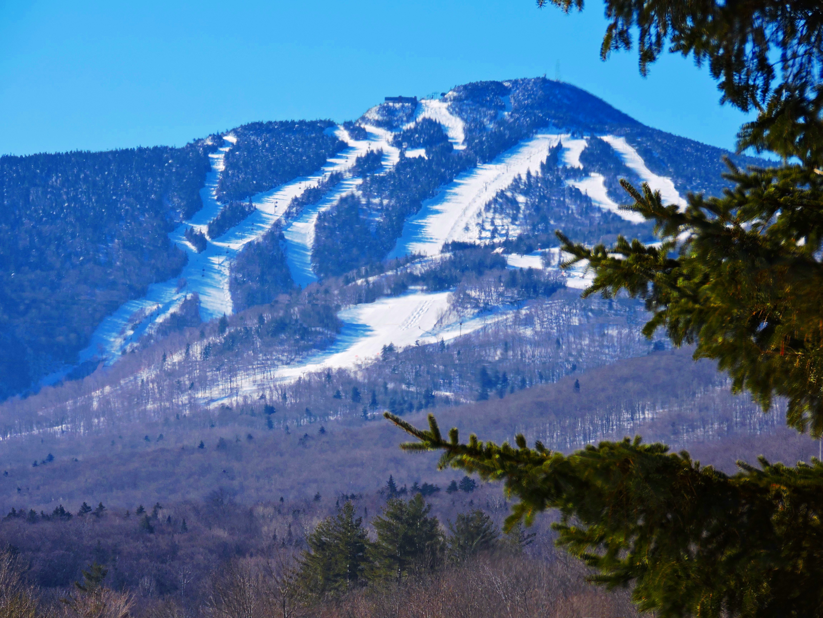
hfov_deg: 7.9
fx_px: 5944
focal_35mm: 250
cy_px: 309
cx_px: 412
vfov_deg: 5.9
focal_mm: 44.6
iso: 100
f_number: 4.7
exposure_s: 1/640
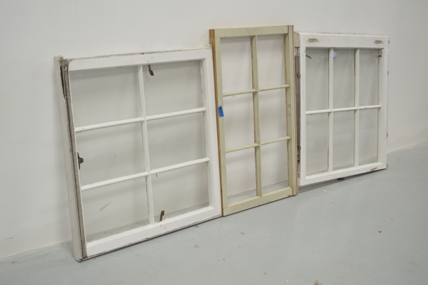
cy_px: 142
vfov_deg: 26.4
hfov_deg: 38.9
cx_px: 214
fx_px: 606
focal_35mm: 51
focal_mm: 34
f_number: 5
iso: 400
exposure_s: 1/80
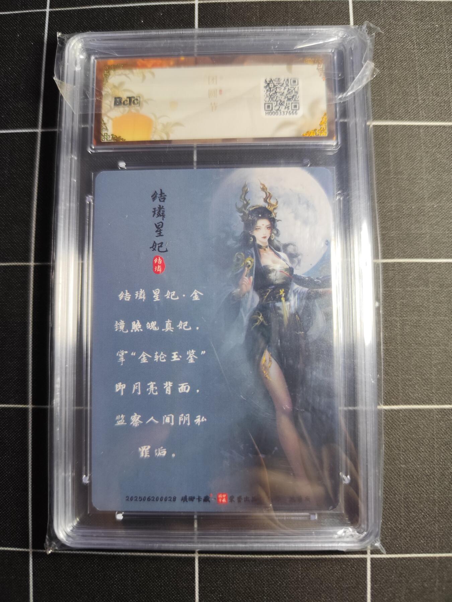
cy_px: 301
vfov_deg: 73.9
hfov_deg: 58.9
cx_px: 226
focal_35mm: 23
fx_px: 400
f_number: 1.65
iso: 400
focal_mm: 6.14
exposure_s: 1/100
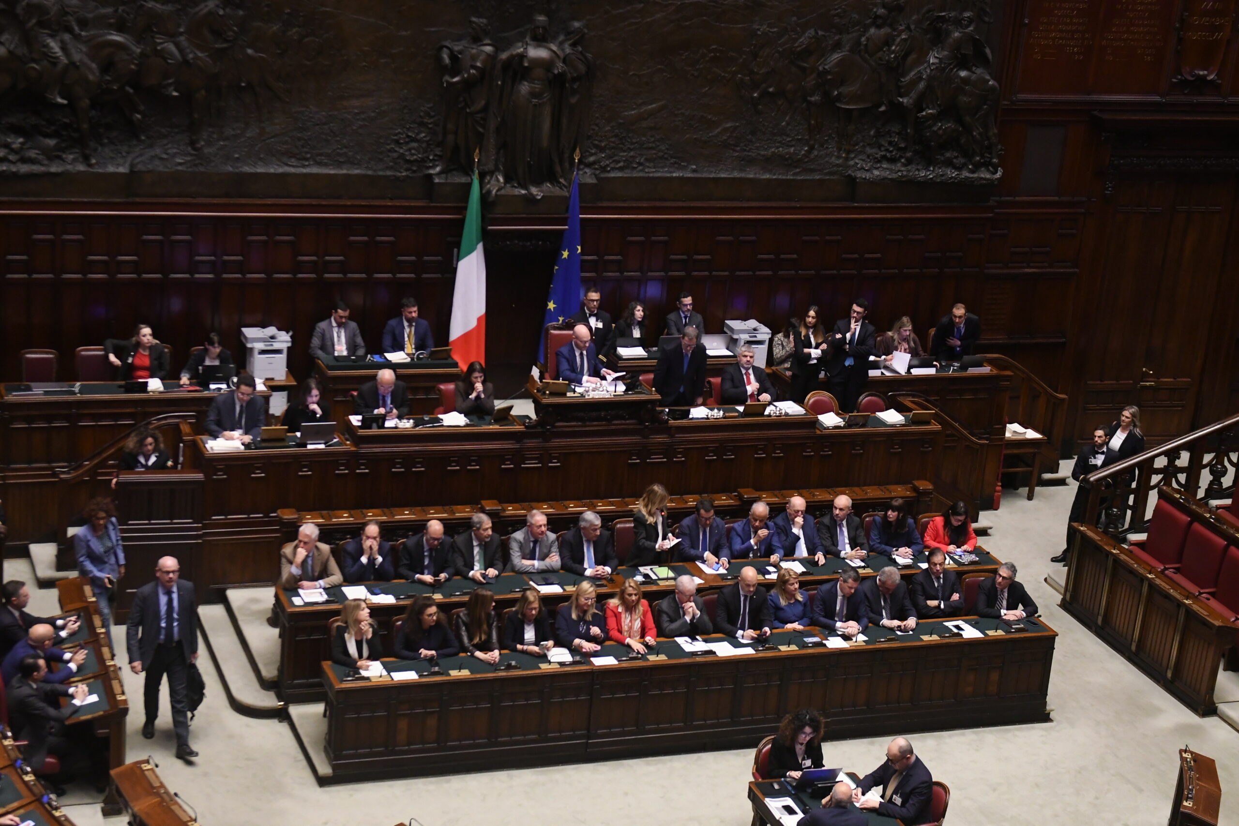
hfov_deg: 31.9
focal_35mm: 63
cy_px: 413
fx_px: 2168
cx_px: 620
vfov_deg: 21.6
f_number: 3.2
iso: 3200
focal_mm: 42
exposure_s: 1/200
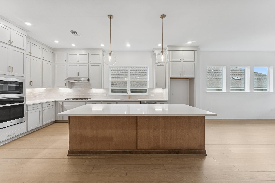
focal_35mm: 15
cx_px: 138
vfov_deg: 78.9
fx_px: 112
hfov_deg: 101.9
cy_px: 92
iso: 100
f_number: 10
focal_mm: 14.6
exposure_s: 1/6
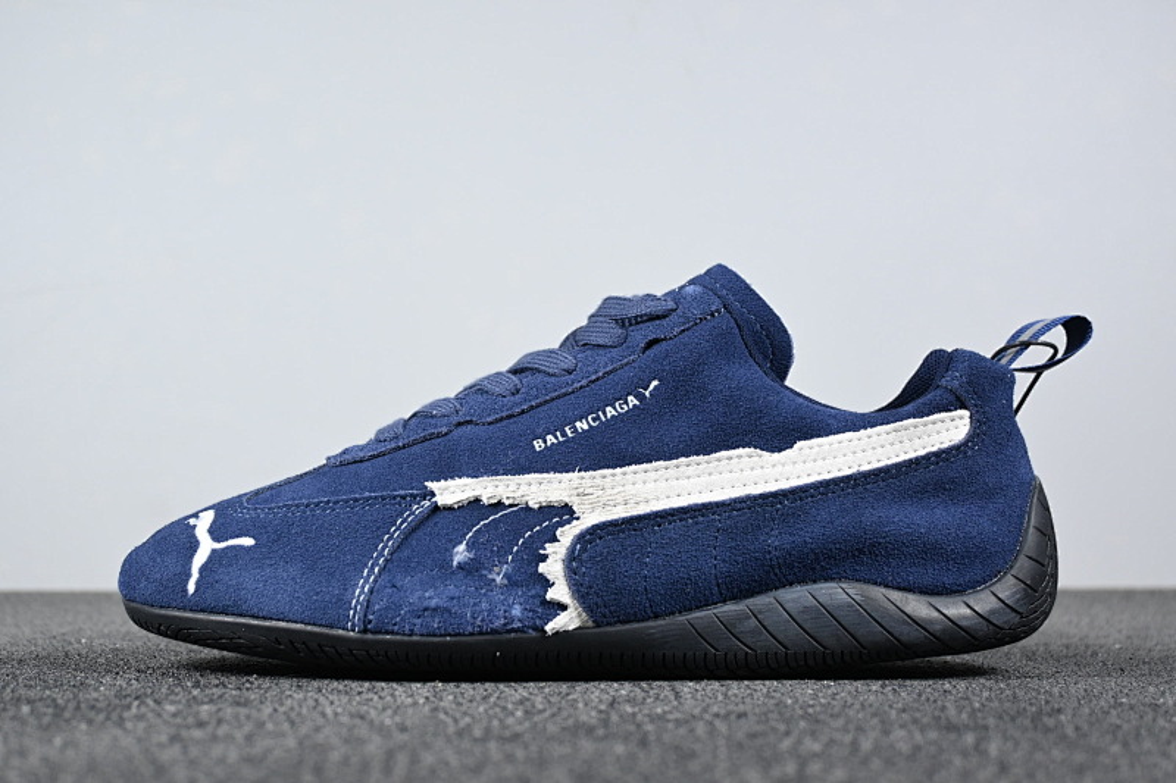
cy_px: 392
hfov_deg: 35.9
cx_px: 588
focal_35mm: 56
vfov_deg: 24.4
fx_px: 1813
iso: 800
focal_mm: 37
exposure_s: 1/125
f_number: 5.3
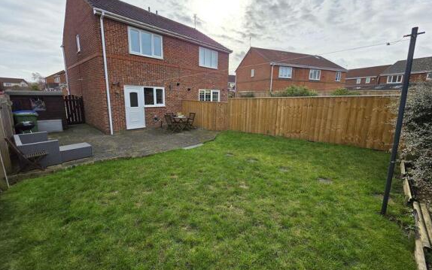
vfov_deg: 78.6
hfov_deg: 105.3
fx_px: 165
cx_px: 218
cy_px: 126
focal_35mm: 14
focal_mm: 2.2
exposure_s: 1/1350
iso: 40
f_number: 1.9
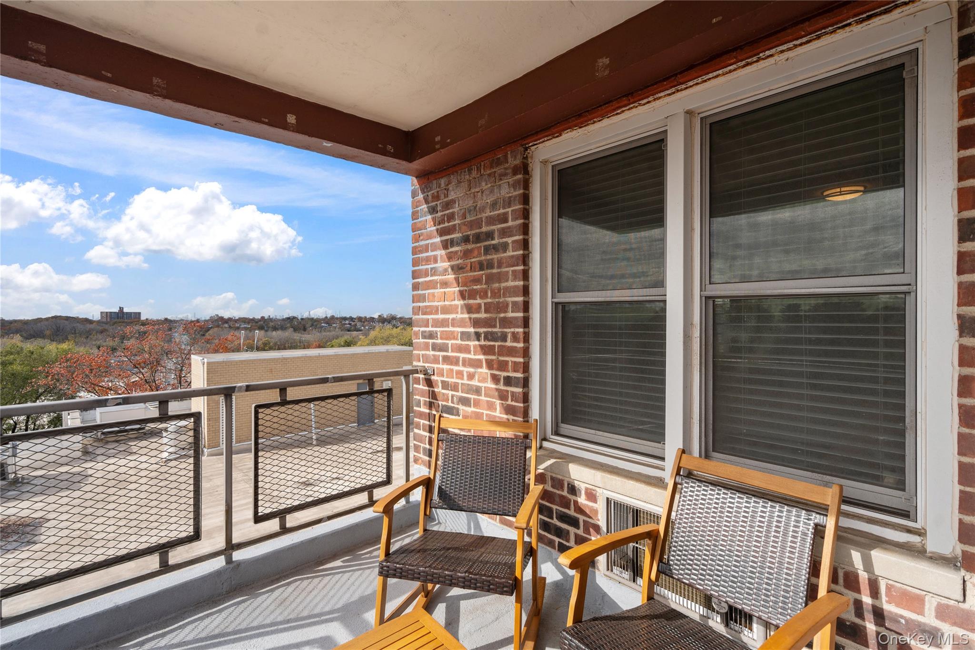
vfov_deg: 73.7
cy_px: 325
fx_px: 433
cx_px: 488
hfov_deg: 96.7
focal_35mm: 16
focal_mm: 16
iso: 80
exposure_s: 1/500
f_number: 5.6
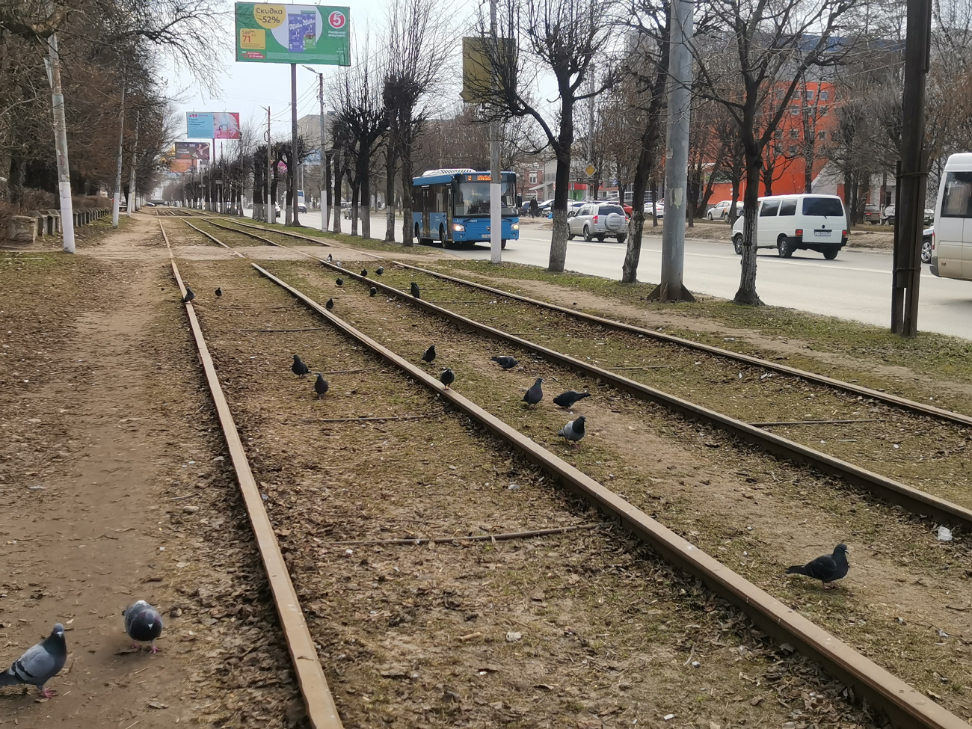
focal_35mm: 44
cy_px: 364
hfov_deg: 42.9
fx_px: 1235
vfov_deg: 32.9
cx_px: 486
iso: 50
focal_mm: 4.66
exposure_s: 1/762
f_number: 1.4
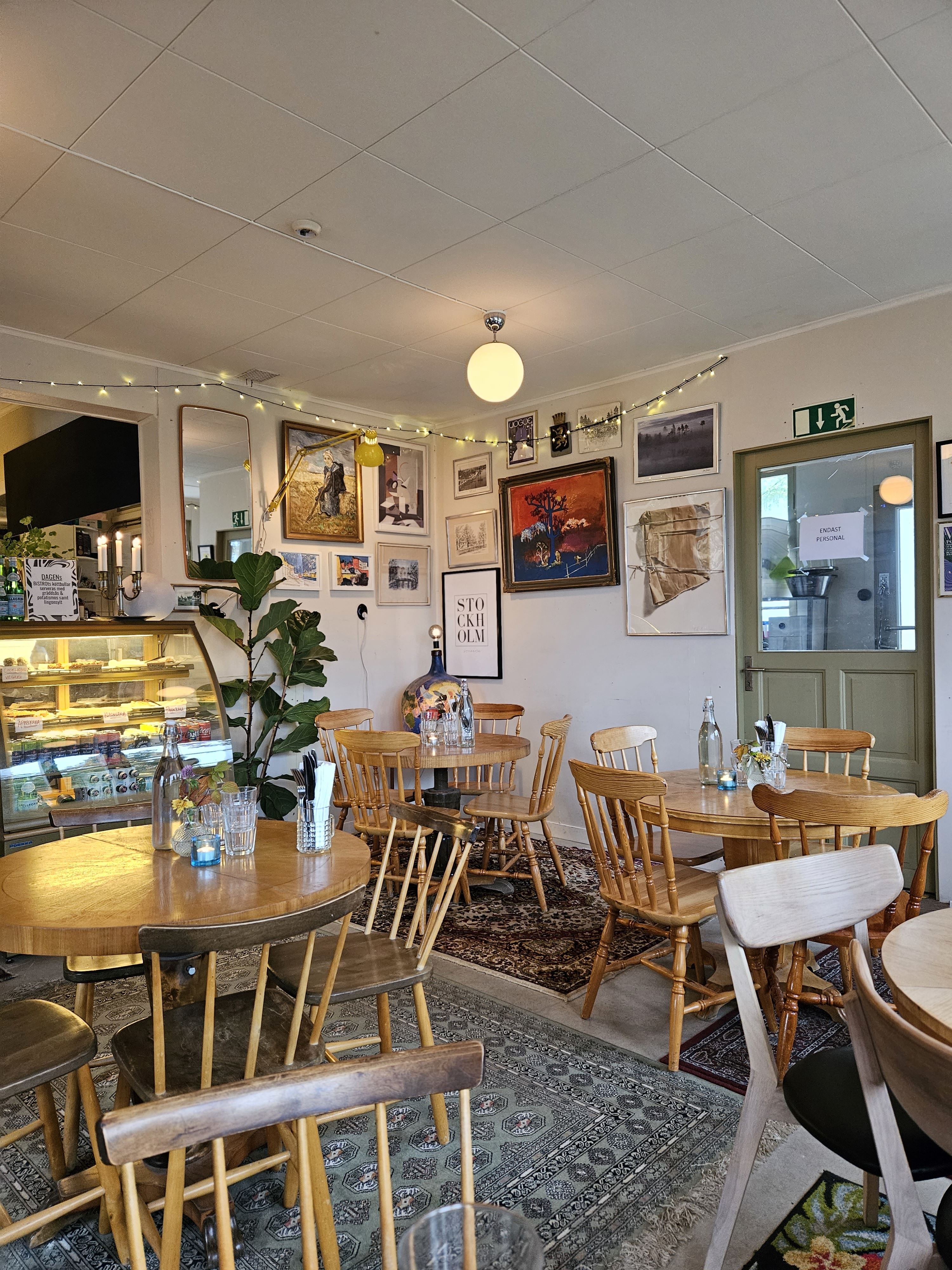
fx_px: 843
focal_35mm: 23
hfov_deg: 58.9
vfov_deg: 73.9
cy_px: 635
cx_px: 476
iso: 500
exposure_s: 1/100
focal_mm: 5.4
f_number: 1.8
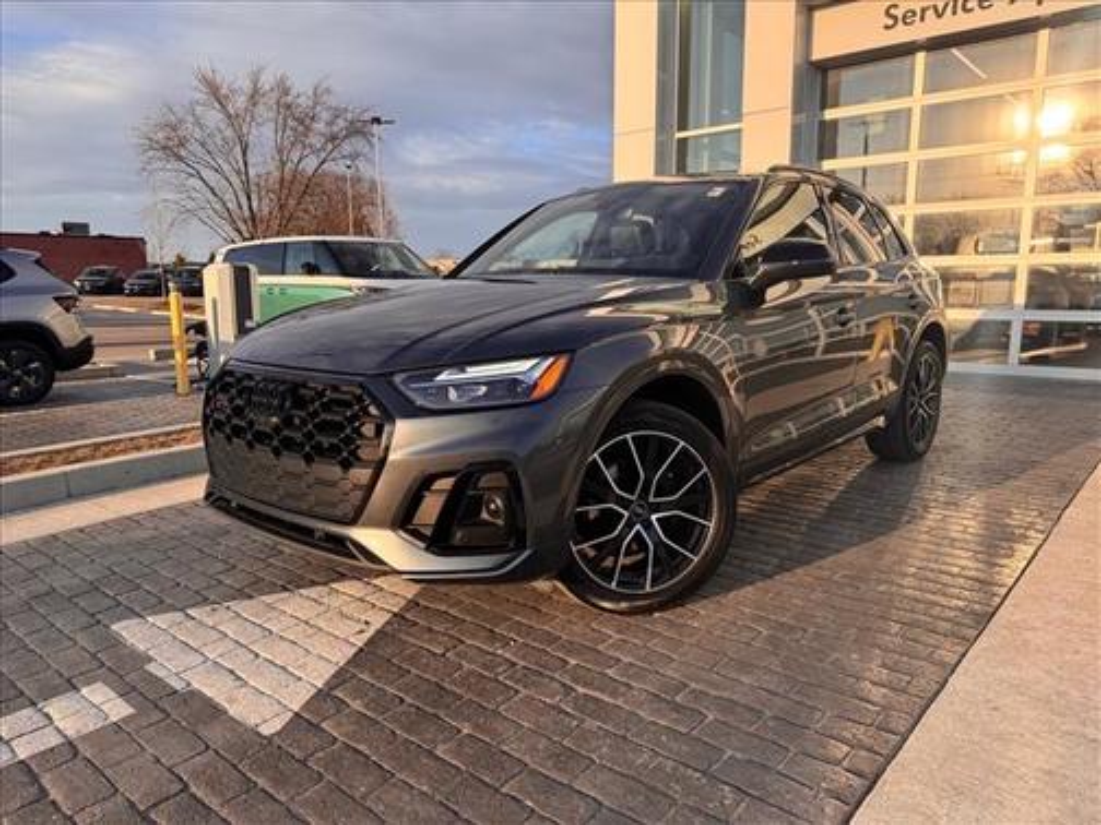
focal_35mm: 24
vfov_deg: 56.8
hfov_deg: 71.6
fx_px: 763
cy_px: 412
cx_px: 550
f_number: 1.78
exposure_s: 1/1818
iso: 80
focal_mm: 6.76
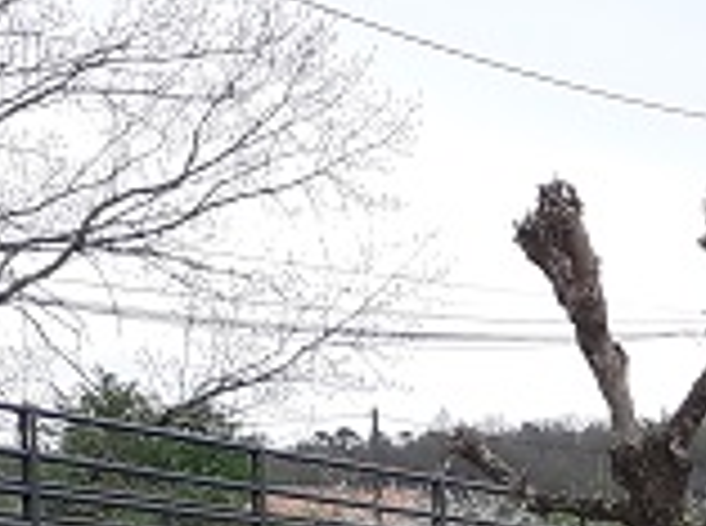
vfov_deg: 9.6
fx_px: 2808
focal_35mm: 138
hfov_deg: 13.0
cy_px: 1227
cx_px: 1255
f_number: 1.9
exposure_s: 1/484
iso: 40
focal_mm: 3.6
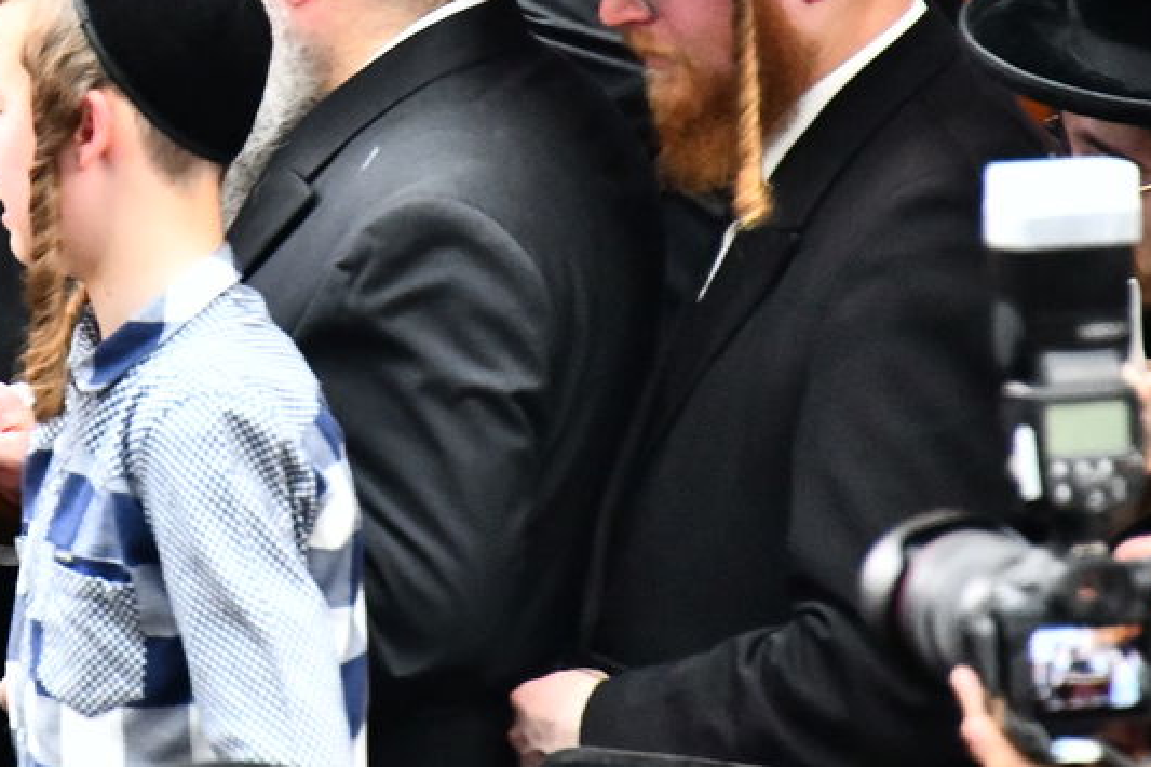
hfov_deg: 2.6
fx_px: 25185
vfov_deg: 1.7
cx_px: -6
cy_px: 118
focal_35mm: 788
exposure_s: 1/160
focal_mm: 300
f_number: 5.6
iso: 6400
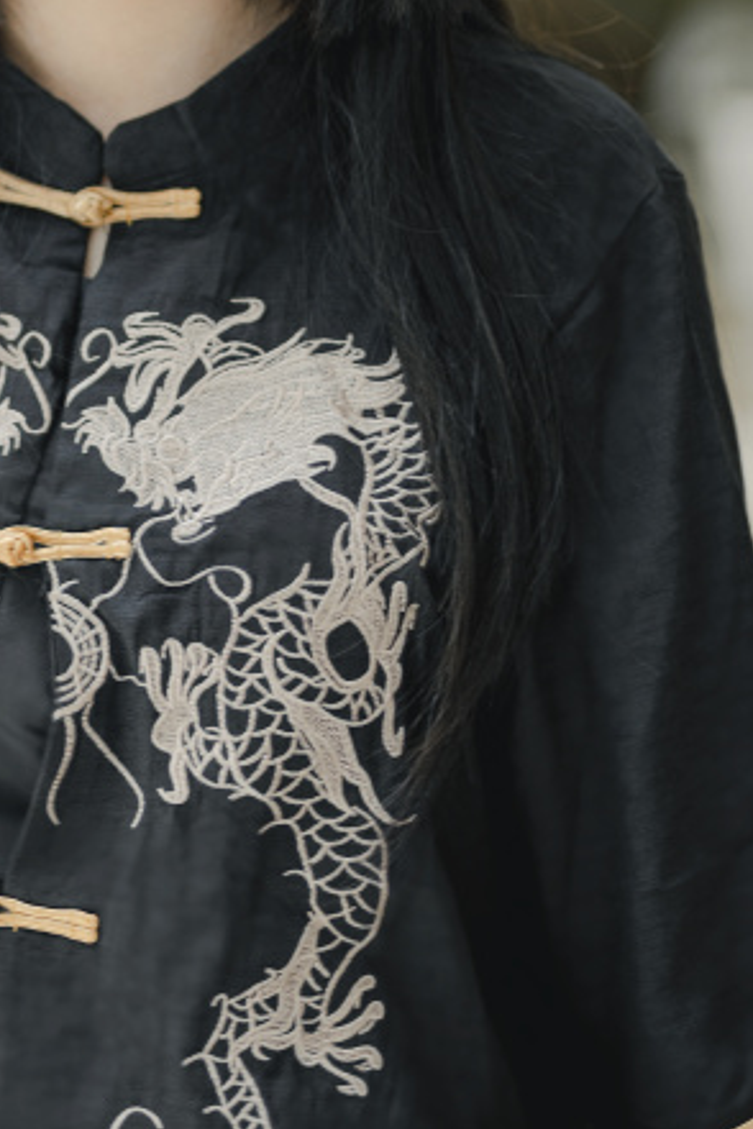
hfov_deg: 10.0
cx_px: -60
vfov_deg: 15.0
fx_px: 4267
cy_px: 195
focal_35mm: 136
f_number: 1.6
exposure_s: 1/60
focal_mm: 50
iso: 100
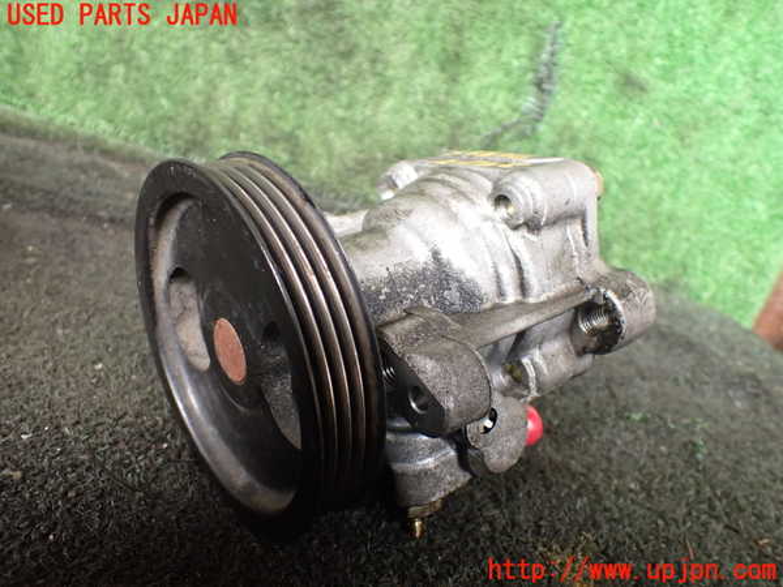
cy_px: 294
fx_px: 679
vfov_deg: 46.8
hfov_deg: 60.0
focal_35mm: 30
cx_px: 392
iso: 400
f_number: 2.3
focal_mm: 5.4
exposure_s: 1/125
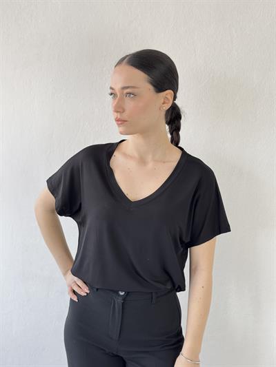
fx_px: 510
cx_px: 138
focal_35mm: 48
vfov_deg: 39.6
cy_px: 184
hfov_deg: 30.3
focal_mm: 6.76
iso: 64
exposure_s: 1/100
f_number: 1.78
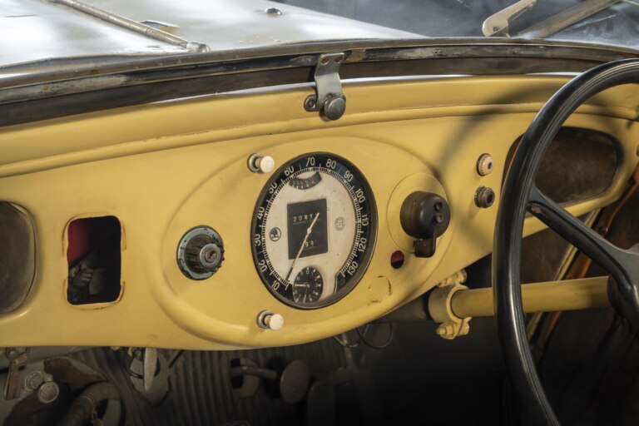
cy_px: 213
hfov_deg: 28.8
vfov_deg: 19.5
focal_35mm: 70
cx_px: 320
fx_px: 1242
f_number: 11
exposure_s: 6
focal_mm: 70
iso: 100
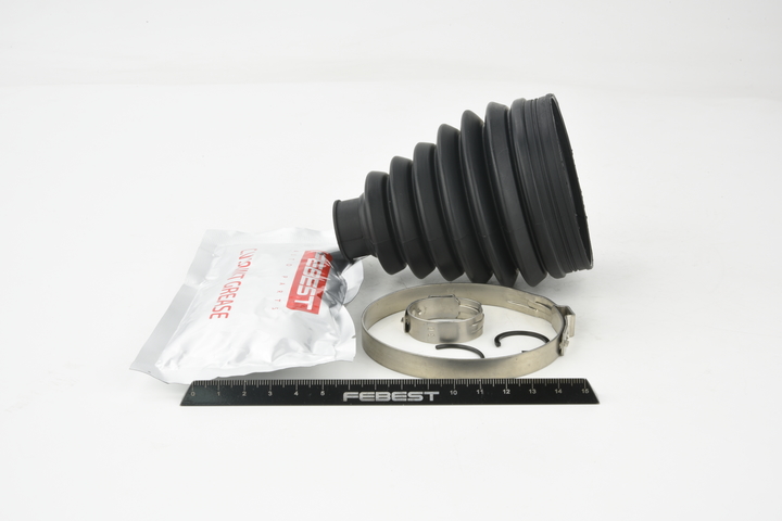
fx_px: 1303
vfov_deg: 22.6
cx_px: 391
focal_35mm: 60
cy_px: 260
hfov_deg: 33.4
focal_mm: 60
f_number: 32
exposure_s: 1/2.5
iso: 100
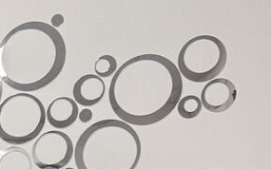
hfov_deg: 13.7
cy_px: 470
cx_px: -243
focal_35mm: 134
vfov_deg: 8.5
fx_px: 989
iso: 100
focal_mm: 6.76
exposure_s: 1/100
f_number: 1.78
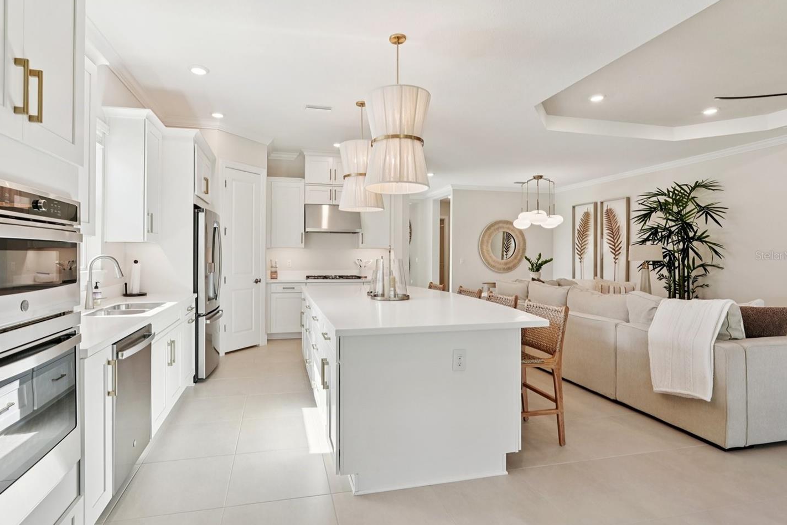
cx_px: 362
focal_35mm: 18
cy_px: 255
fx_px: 393
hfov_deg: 89.8
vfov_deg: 67.4
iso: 400
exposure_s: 1/80
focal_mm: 16
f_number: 8
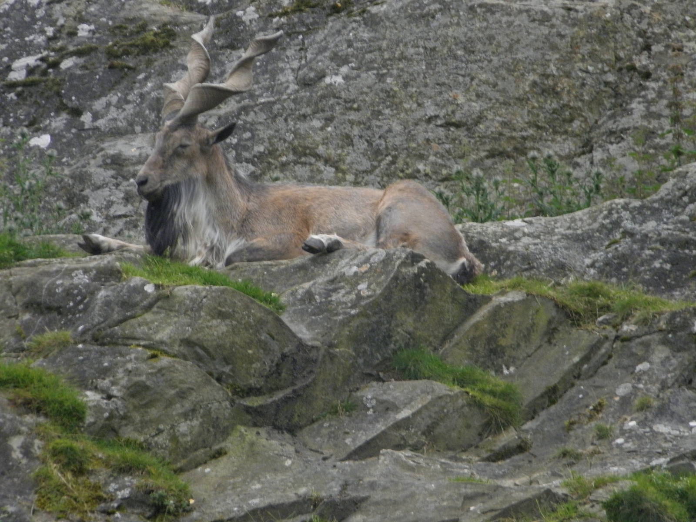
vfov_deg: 4.5
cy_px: 261
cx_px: 348
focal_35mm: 331
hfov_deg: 6.0
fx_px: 6655
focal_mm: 59.2
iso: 250
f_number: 5.4
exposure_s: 1/400
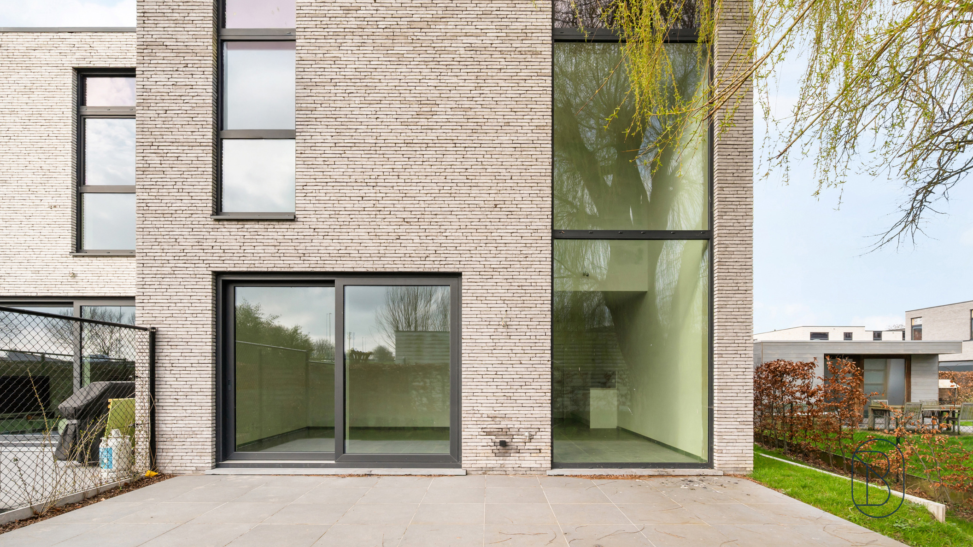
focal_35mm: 15
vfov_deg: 69.8
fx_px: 387
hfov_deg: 103.0
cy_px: 219
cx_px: 488
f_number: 11
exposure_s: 1/200
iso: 250
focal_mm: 14
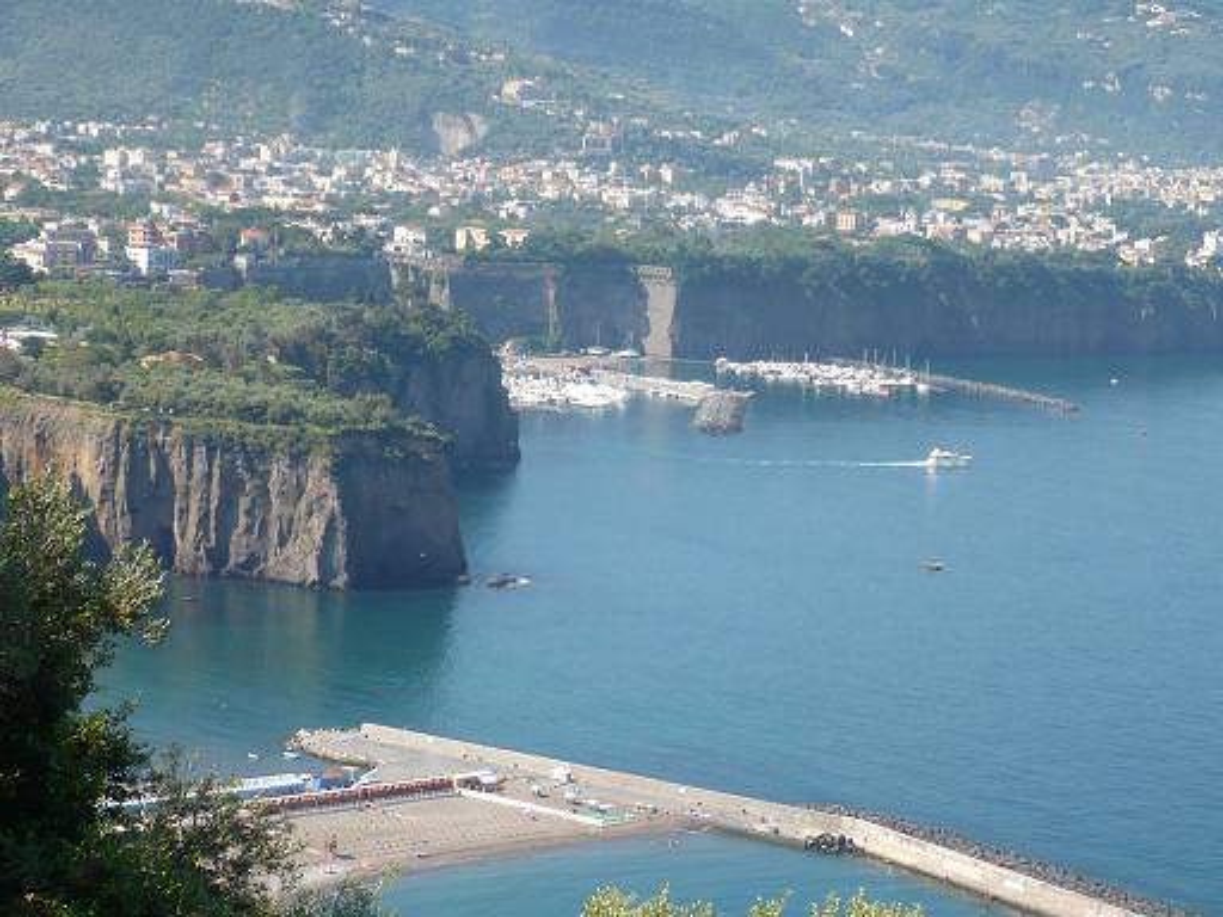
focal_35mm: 88
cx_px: 612
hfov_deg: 22.3
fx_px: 3109
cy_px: 458
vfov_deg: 16.8
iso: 100
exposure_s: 1/400
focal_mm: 12.2
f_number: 4.2
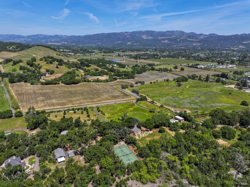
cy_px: 94
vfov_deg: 56.8
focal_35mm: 24
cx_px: 125
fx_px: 173
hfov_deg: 71.6
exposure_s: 1/1600
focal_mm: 12.29
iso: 100
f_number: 2.8
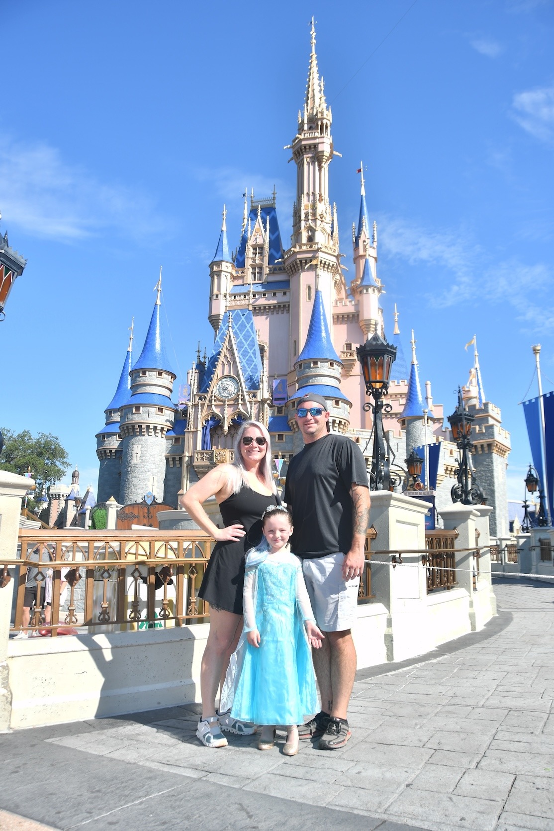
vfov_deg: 67.4
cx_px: 277
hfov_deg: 47.9
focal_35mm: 27
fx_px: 623
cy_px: 416
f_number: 5.6
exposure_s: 1/200
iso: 50
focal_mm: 18
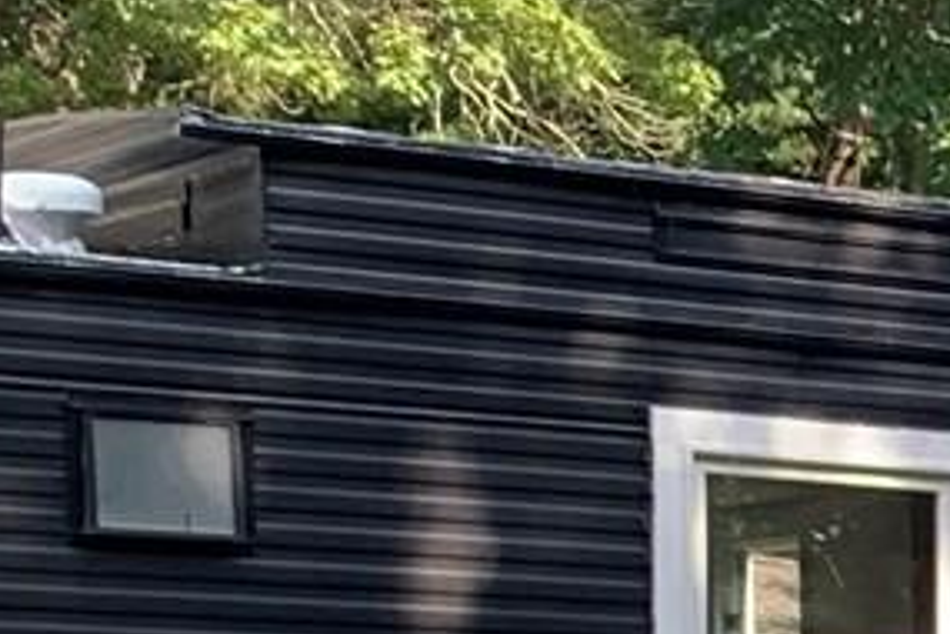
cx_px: 2207
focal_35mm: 194
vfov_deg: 6.8
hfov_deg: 9.5
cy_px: 1308
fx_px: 5119
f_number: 1.8
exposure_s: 1/156
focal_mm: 4.25
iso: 25
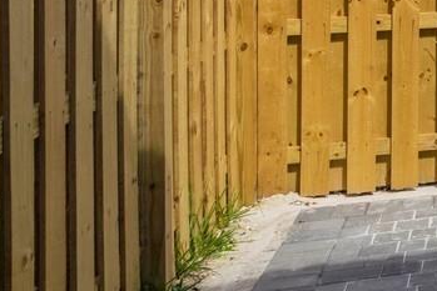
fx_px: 947
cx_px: 834
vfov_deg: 16.1
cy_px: -142
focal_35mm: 78
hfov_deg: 18.6
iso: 200
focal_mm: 17
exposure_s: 1/320
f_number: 8
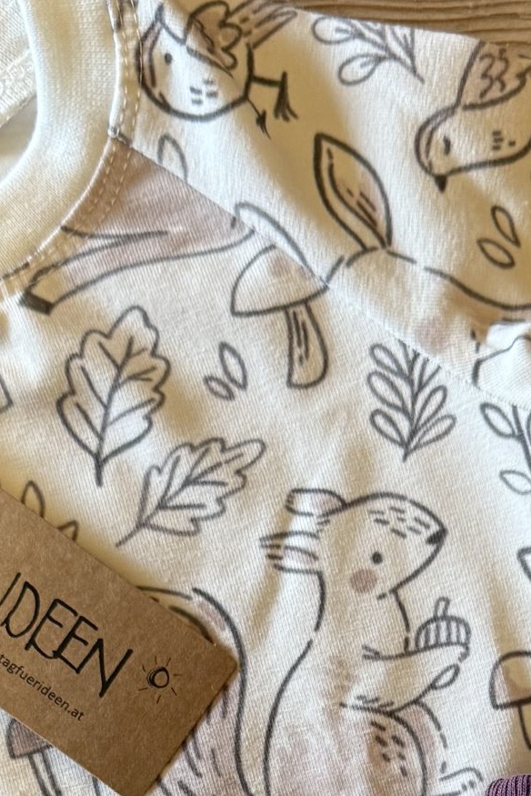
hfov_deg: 18.6
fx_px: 1614
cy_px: 996
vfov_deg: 24.6
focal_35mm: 73
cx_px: 381
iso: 250
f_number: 1.78
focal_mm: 6.76
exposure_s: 1/60
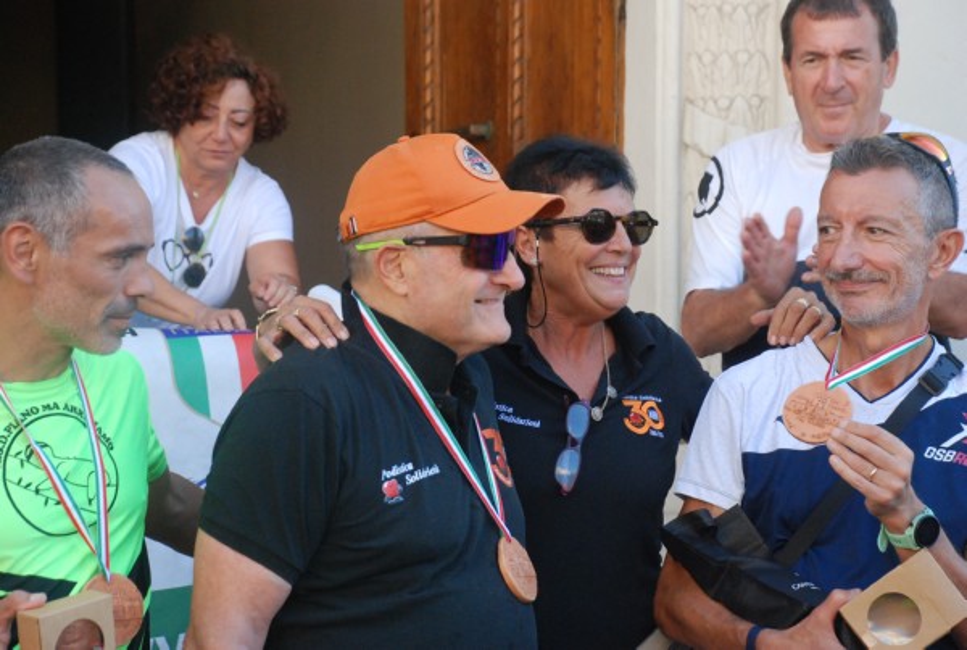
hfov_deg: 19.4
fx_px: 2827
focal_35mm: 105
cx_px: 484
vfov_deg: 13.1
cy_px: 325
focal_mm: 70
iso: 1000
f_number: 5.6
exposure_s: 1/320
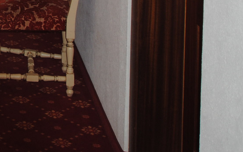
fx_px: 708
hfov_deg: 17.6
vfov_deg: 11.3
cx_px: -112
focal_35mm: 107
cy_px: -129
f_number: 3.5
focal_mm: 20
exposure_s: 1/60
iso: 200
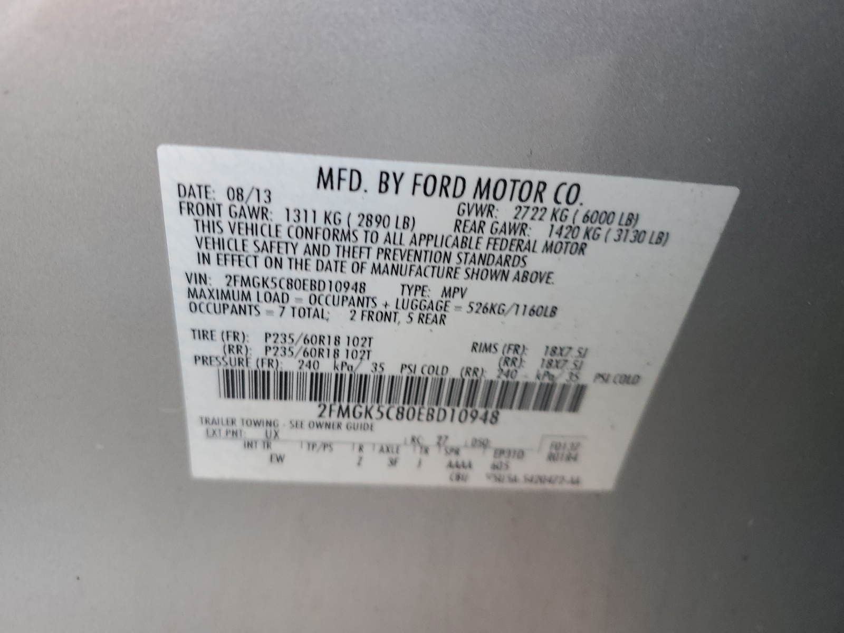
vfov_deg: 53.1
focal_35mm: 26
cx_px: 422
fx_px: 634
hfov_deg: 67.3
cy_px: 316
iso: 55
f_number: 1.5
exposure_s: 1/60.2
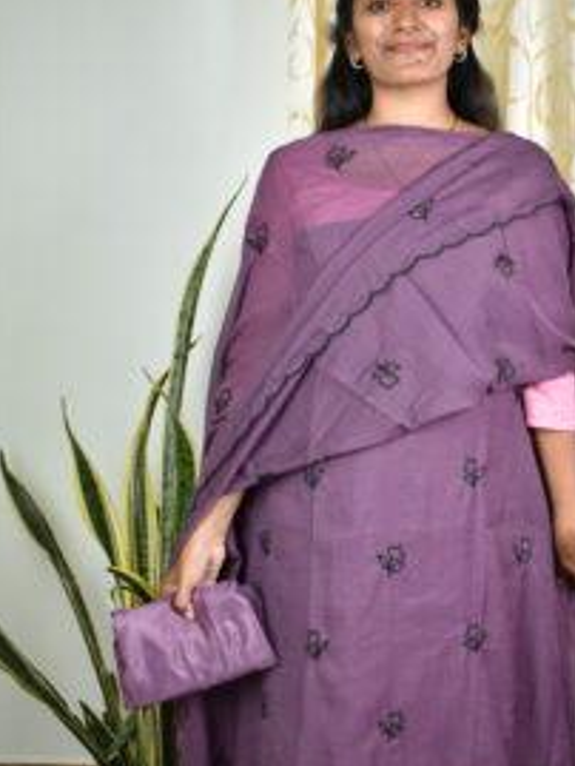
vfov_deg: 36.2
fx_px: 1173
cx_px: 416
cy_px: 384
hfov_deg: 27.3
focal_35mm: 53
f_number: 3.8
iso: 200
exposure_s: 1/40
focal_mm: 22
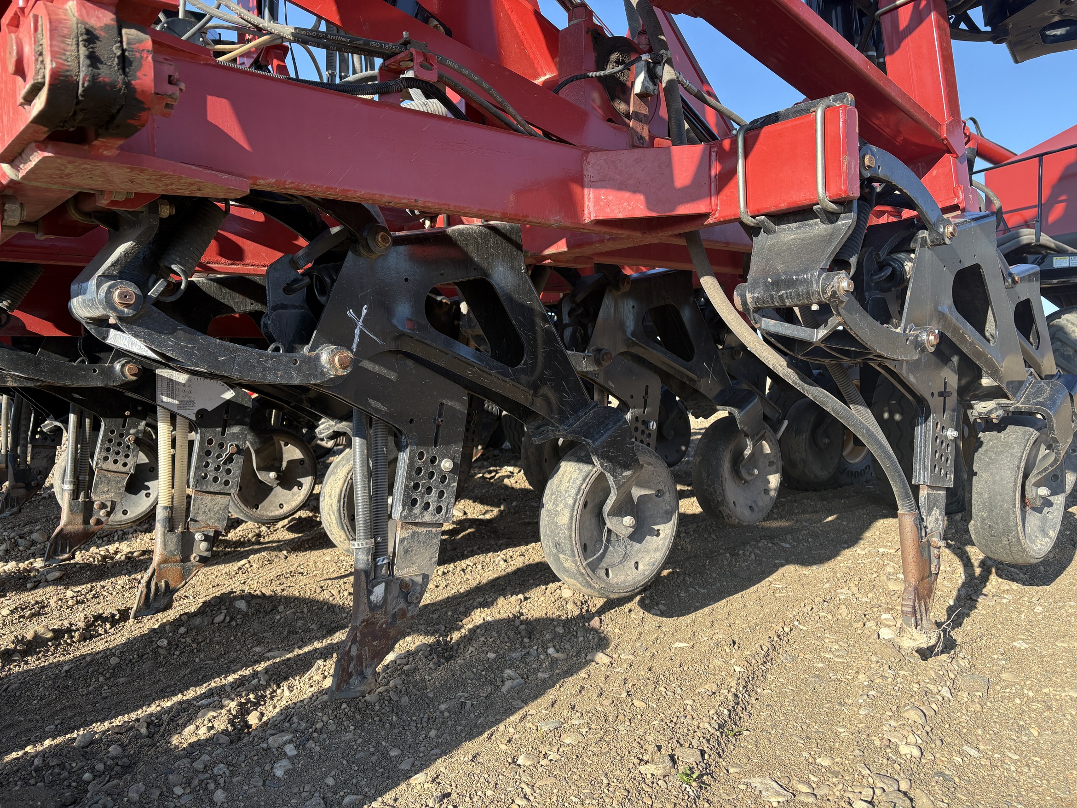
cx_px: 538
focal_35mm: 26
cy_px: 404
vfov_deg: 53.1
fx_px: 809
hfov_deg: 67.3
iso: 50
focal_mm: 5.96
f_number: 1.6
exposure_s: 1/820
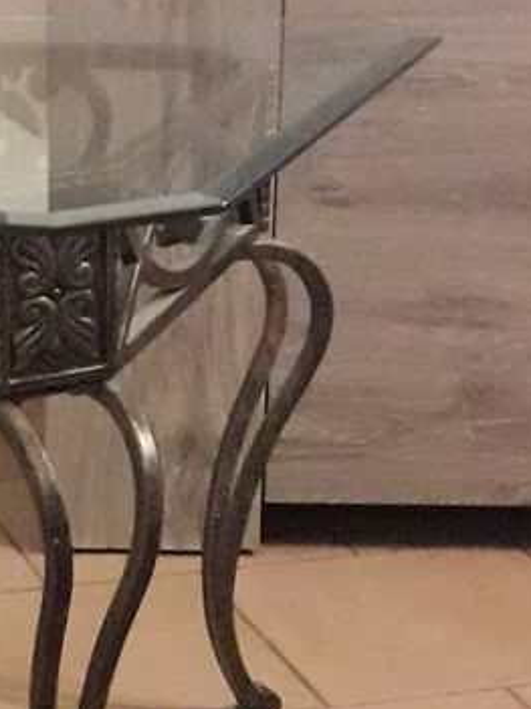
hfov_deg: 17.7
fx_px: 1576
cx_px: -186
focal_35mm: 77
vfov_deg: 25.1
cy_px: 519
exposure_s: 1/20
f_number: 1.9
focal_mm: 3.6
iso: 640
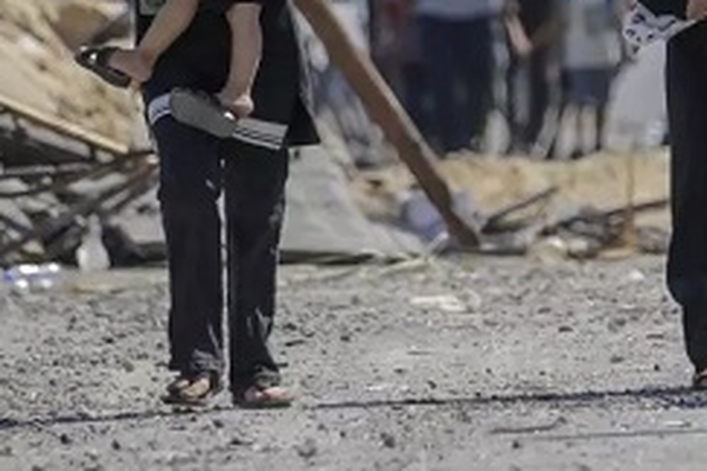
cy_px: -87
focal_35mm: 405
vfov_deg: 3.4
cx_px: 736
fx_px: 7953
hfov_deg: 5.1
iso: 45600
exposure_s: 1/200
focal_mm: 170
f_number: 5.6
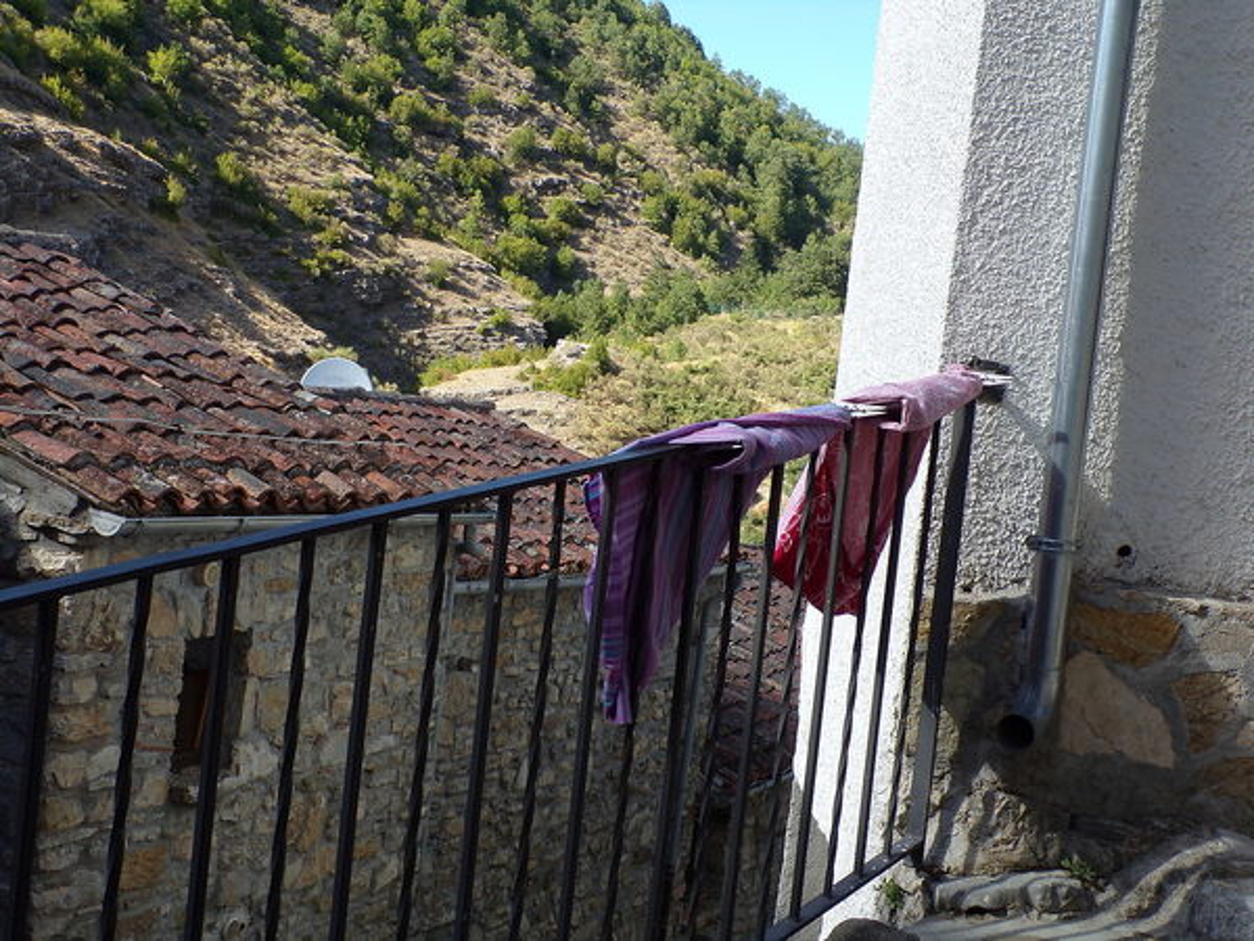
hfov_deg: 44.8
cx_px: 627
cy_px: 470
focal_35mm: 42
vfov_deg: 34.3
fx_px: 1521
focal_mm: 7.6
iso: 80
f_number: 4.9
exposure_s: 1/160
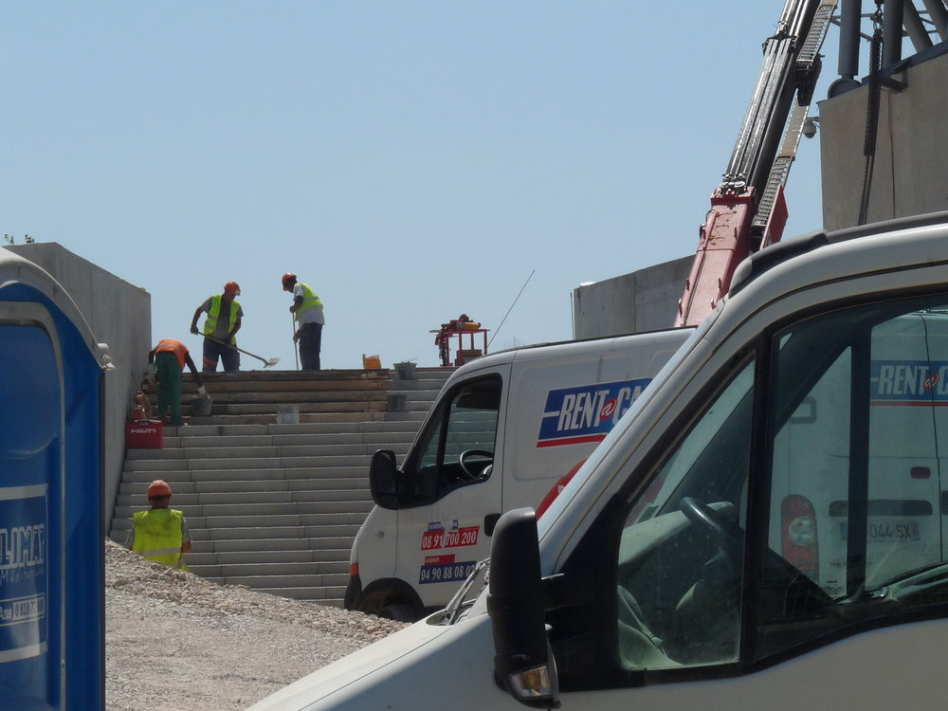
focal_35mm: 176
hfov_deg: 11.2
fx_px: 4820
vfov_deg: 8.4
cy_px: 356
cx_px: 474
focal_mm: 22.3
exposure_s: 1/500
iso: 100
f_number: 8
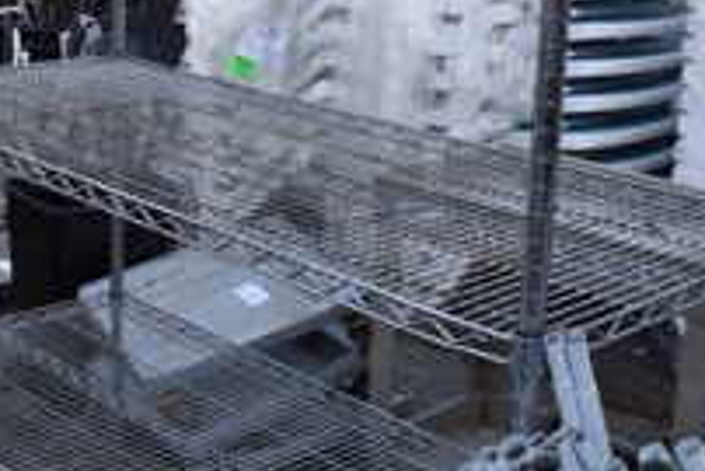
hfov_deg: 31.4
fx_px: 1254
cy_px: 166
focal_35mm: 64
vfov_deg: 21.2
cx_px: 325
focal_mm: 18
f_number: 6.3
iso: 200
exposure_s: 1/200
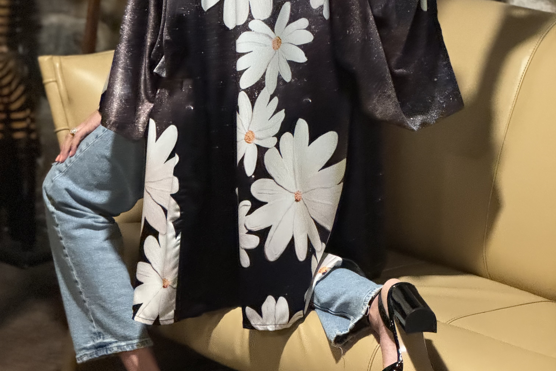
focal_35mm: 107
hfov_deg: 19.1
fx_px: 1652
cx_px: 278
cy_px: 41
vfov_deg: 12.7
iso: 1250
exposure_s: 1/30
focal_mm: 9
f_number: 2.8
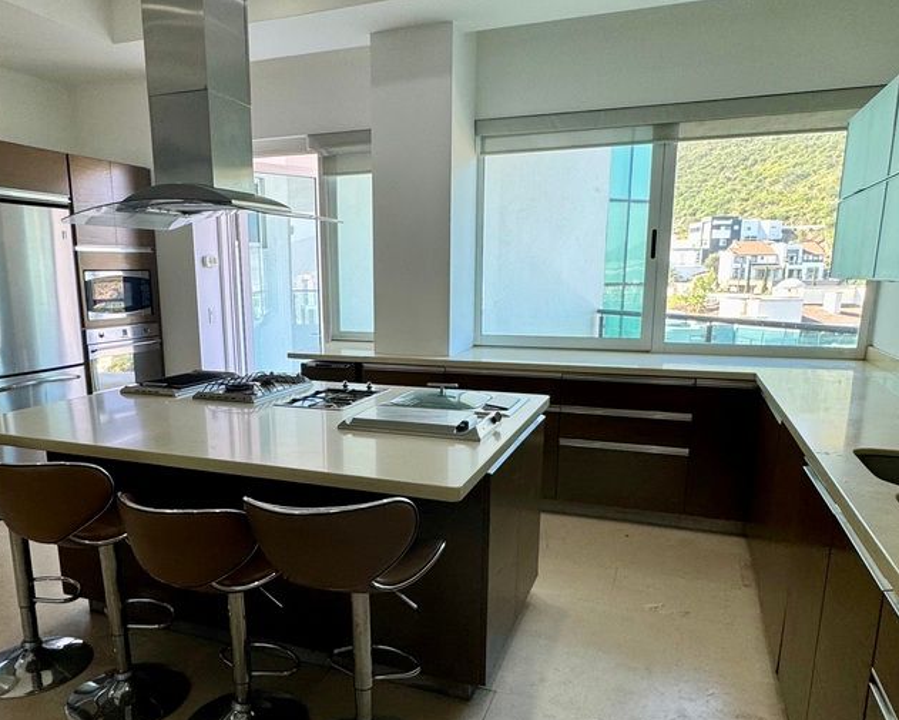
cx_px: 403
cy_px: 419
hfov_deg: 65.9
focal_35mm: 26
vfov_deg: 54.7
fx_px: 692
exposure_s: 1/120
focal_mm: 2.22
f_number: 2.2
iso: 100
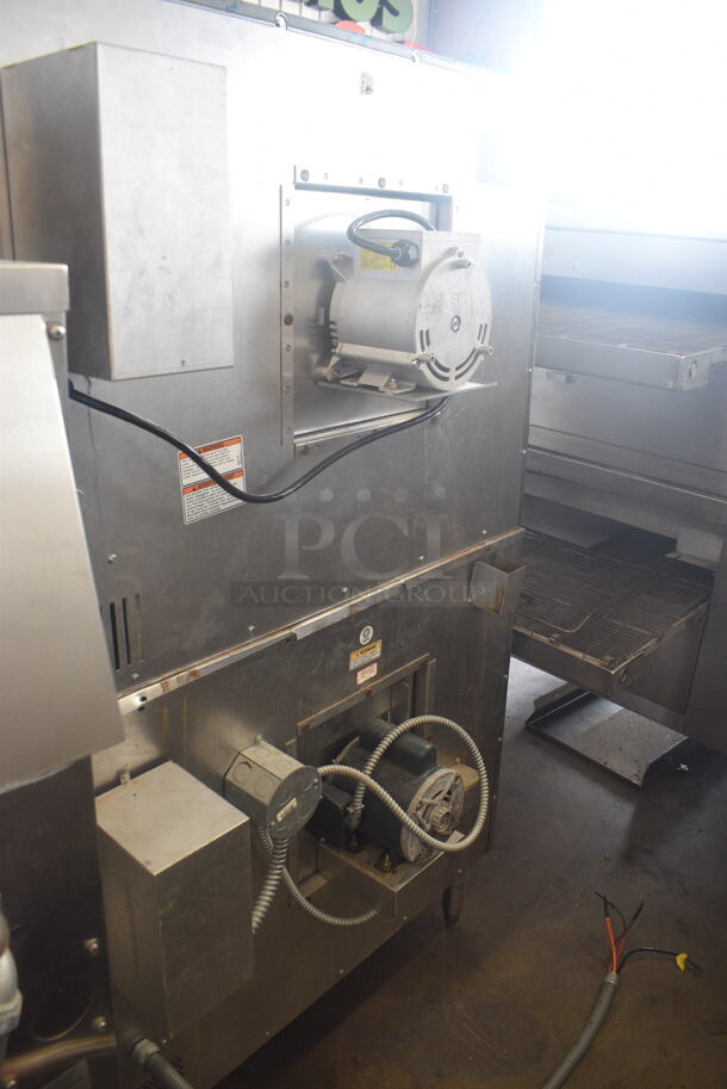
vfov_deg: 67.3
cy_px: 544
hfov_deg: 48.0
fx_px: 817
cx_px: 364
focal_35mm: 27
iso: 800
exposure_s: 1/60
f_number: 5
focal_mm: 18
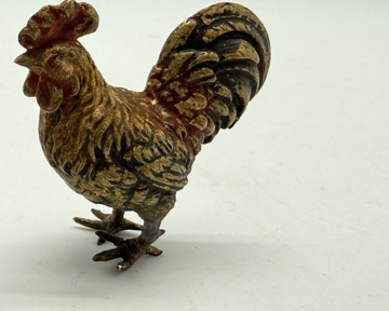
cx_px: -4
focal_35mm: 52
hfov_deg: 32.9
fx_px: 599
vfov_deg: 29.1
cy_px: 130
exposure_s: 1/100
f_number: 2.2
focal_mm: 2.22
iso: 50
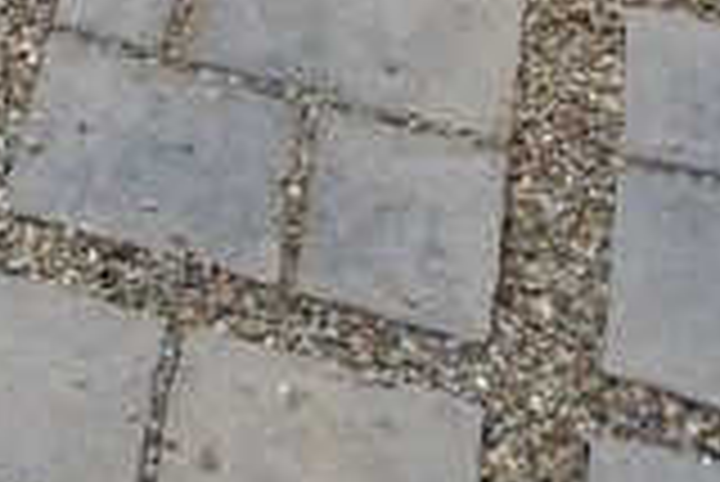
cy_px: -1050
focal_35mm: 130
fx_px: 2602
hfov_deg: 14.9
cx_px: -274
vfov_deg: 8.5
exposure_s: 1/163
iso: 50
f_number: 1.7
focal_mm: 4.2
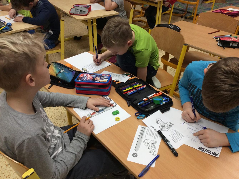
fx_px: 221
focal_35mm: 32
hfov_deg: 56.9
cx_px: 120
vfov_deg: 44.0
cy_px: 90
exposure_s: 1/100
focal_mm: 3.3
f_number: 2.4
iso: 64
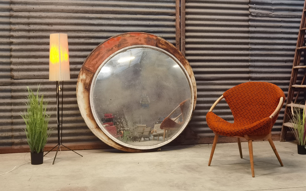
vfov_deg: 29.1
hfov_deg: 45.3
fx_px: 367
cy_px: 75
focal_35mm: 44
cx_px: 154
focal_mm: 6.71
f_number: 1.9
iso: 640
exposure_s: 1/33.3
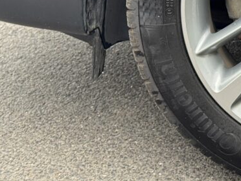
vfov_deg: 11.0
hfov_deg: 14.2
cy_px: -40
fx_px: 919
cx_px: 330
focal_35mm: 132
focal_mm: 6.76
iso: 100
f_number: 1.78
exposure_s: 1/67
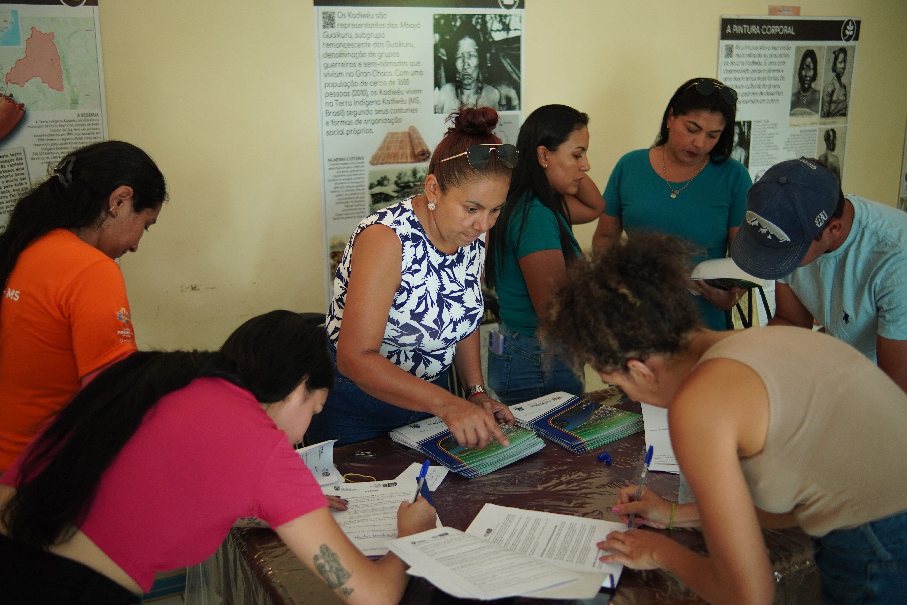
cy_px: 299
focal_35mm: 36
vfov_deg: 37.3
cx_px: 448
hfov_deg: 53.8
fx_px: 895
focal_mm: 23
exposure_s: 1/160
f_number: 1.4
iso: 320
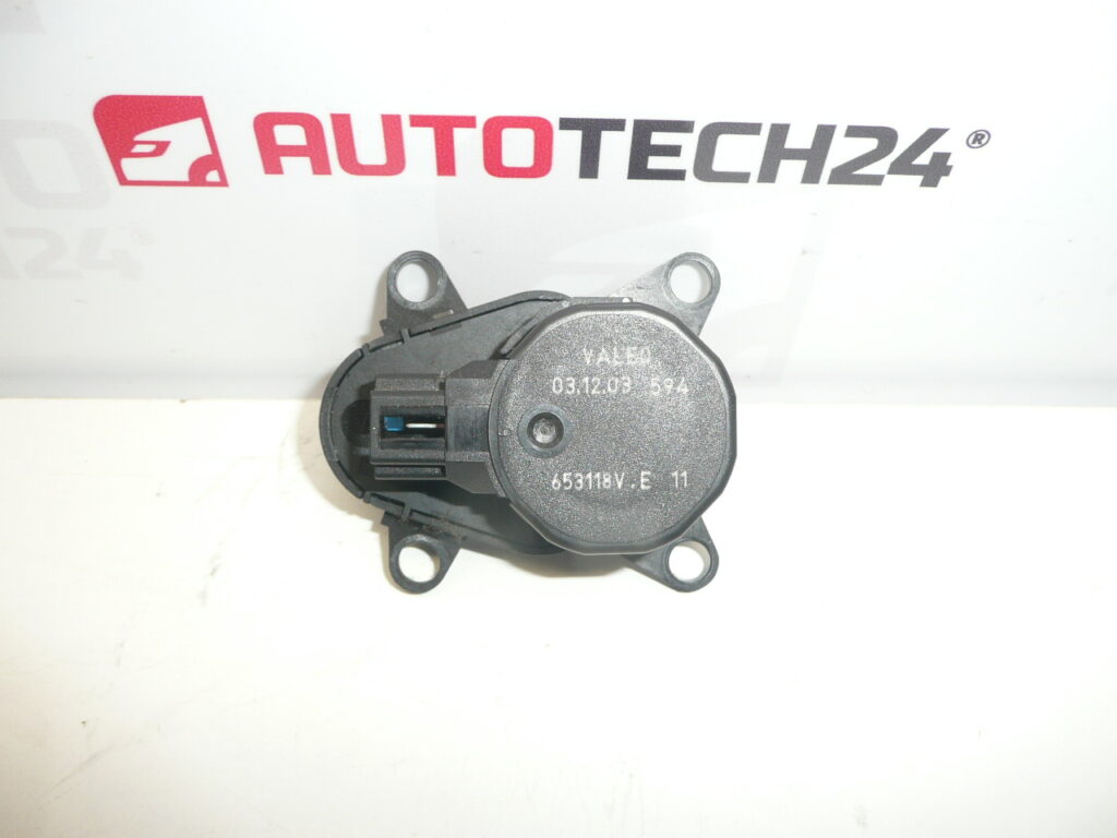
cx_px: 558
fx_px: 968
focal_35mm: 30
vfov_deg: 46.8
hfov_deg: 60.0
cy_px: 419
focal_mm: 4.6
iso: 100
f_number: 3.3
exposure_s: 1/80
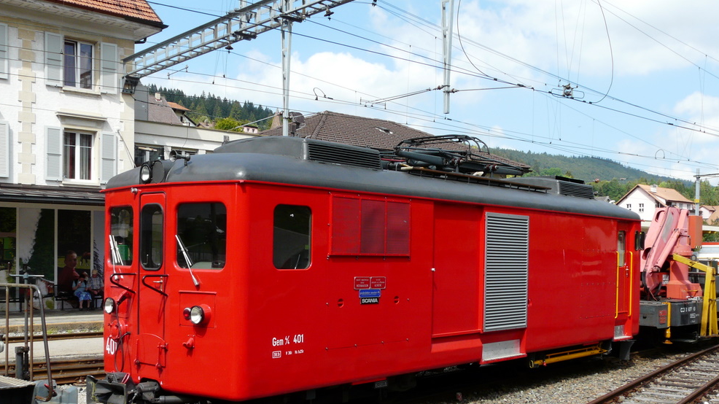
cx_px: 357
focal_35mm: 42
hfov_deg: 48.4
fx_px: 801
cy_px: 261
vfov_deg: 28.2
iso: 100
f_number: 5.6
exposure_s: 1/250
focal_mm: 6.3
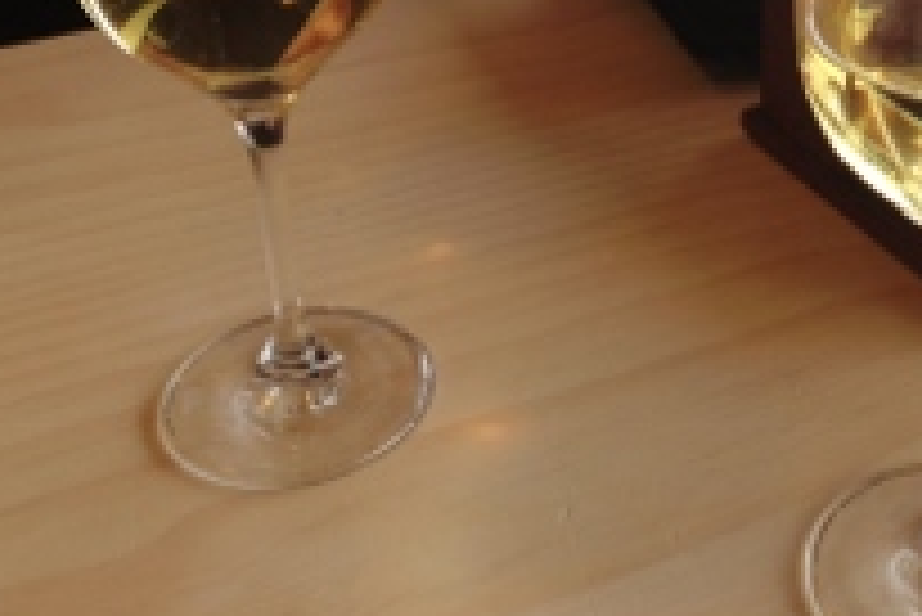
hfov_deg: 29.9
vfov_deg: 19.6
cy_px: -27
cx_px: 580
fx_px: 1717
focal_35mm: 67
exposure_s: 1/203
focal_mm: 4.12
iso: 50
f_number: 2.4
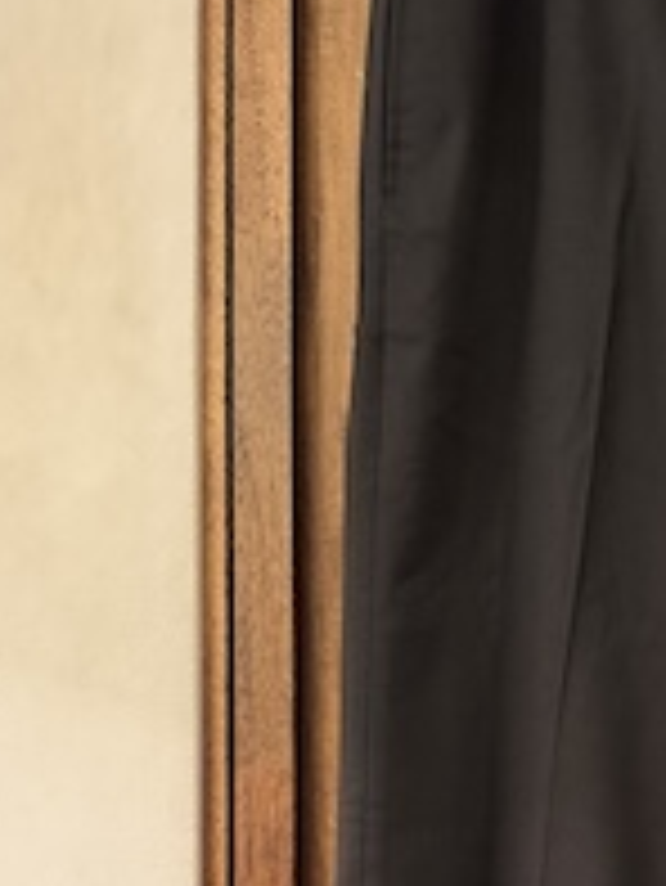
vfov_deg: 28.4
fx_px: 1666
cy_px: 839
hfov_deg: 21.0
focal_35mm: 65
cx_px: 801
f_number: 1.78
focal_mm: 6.76
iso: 1250
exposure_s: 1/30
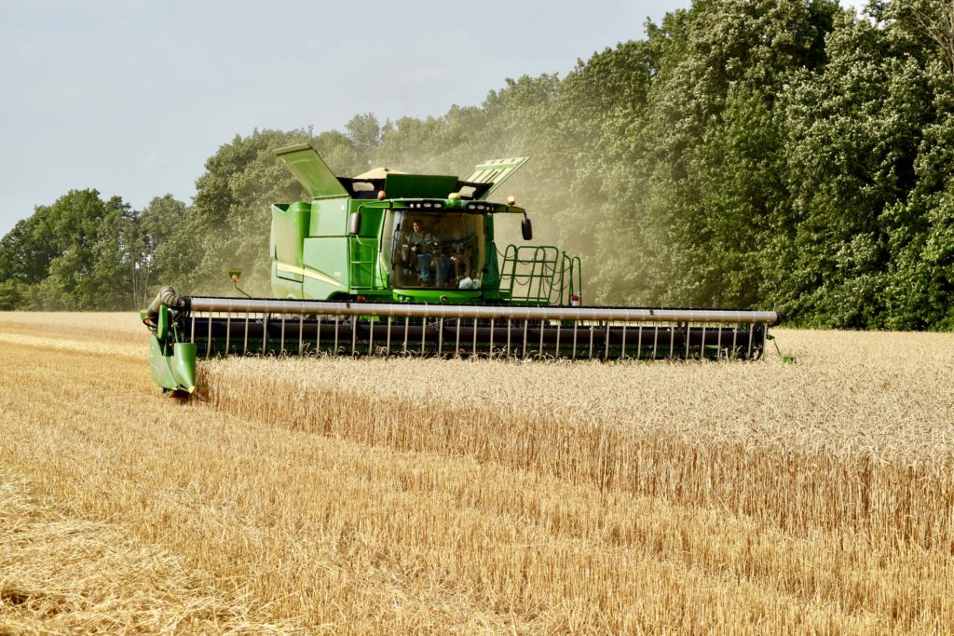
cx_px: 477
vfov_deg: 16.6
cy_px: 318
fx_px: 2186
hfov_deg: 24.6
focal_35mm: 82
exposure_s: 1/320
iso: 200
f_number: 8
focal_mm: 55
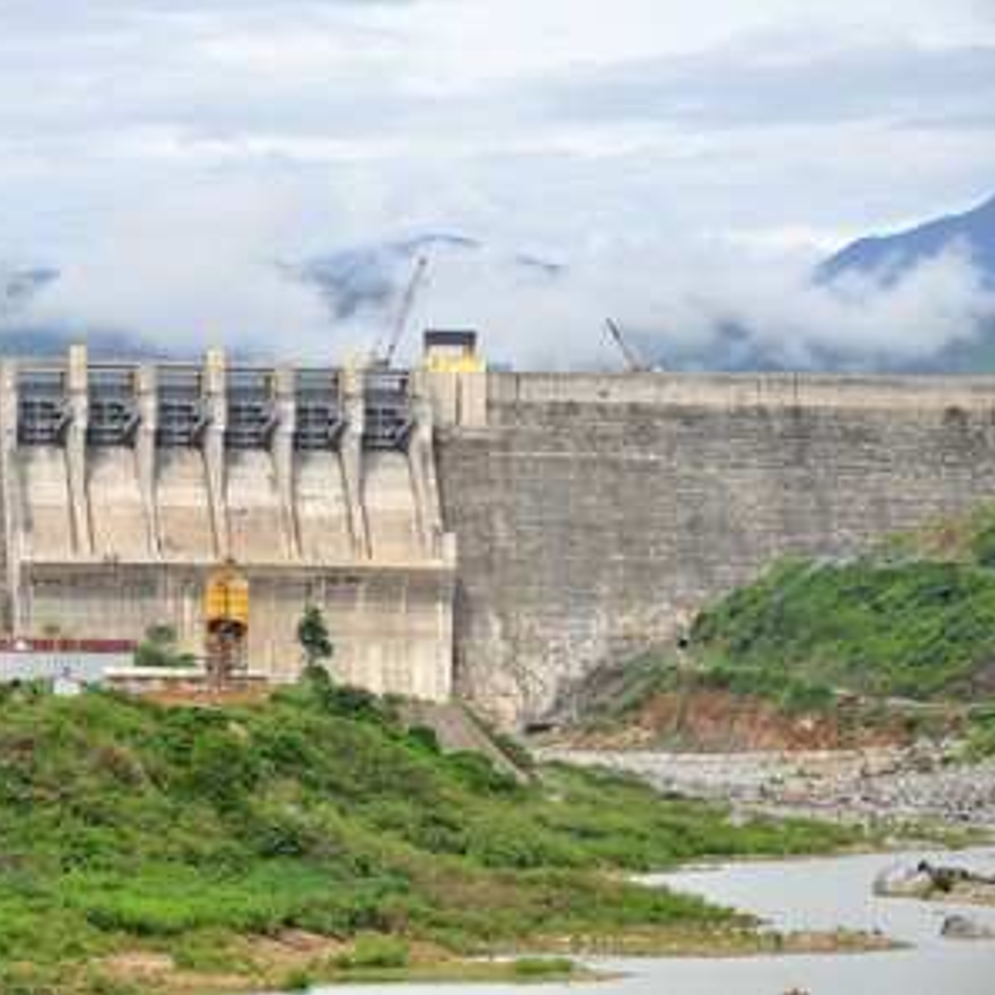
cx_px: 251
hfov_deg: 8.6
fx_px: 6590
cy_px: 498
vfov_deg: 8.6
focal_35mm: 203
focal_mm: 105
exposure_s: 1/1250
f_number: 9
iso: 800
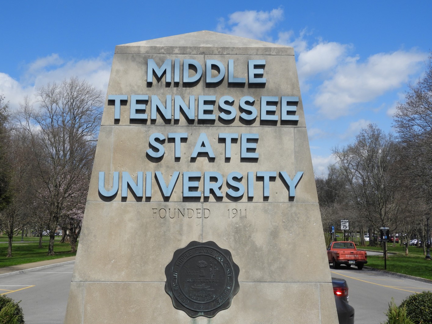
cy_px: 165
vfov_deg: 31.5
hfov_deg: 41.2
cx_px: 215
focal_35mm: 46
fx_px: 574
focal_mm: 8.1
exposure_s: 1/1600
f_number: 4
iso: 100
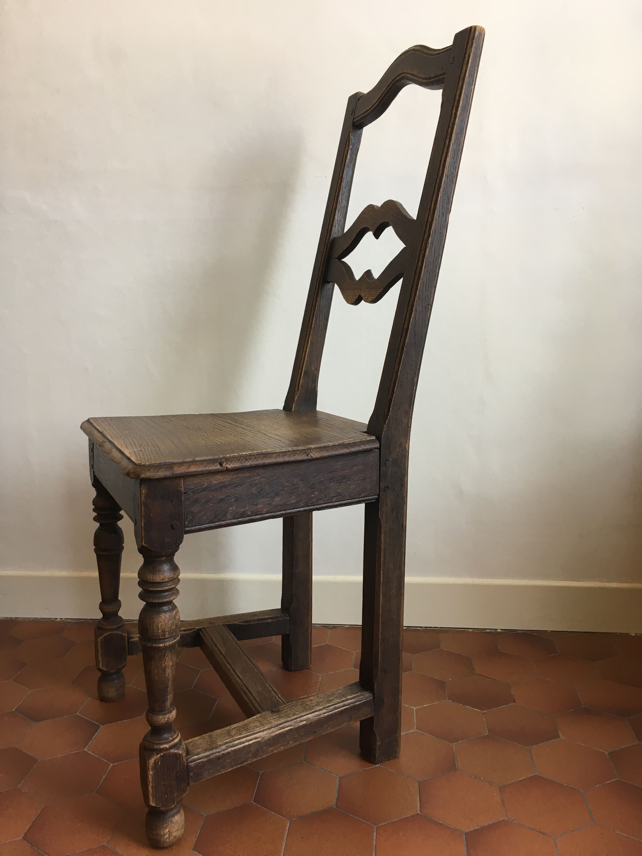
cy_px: 428
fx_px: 717
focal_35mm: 29
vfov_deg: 61.7
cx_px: 321
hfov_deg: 48.2
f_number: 2.2
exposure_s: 1/33
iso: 32
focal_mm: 4.15
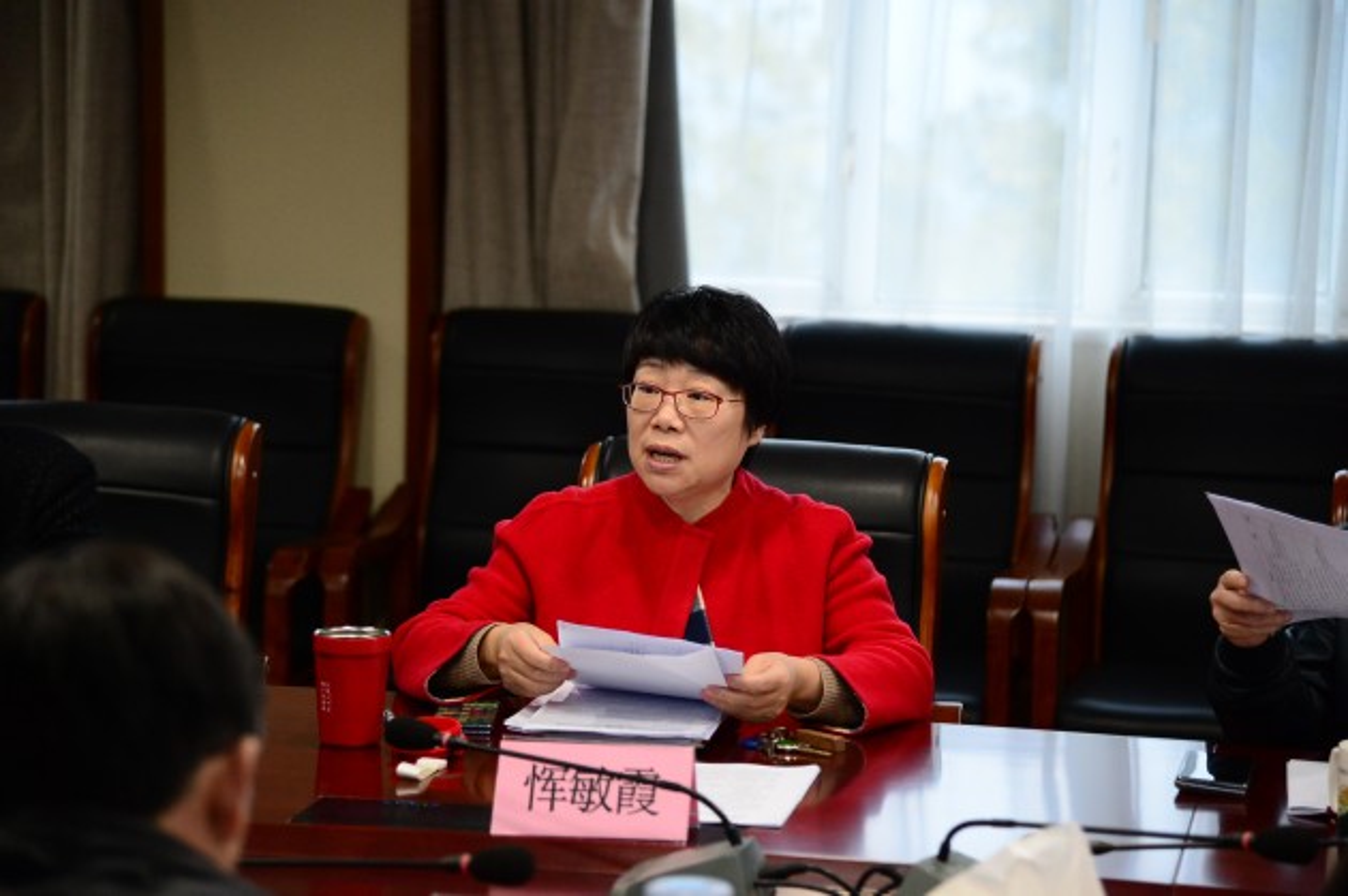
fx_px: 4190
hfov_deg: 18.3
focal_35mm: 112
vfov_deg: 12.2
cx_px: 674
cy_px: 448
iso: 4000
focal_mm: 112
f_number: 4
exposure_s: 1/250
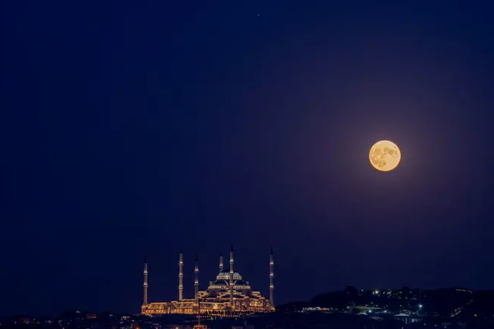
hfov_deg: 8.9
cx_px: 213
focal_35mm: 231
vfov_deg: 5.9
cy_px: 122
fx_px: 3169
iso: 5000
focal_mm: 173
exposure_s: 1/6
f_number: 13
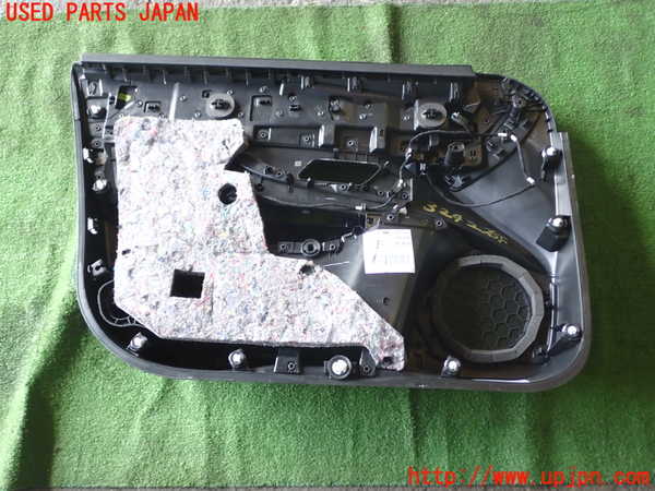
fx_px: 681
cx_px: 328
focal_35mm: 36
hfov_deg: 51.4
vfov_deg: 39.7
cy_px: 246
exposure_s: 1/50
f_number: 2.5
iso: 200
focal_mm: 6.37
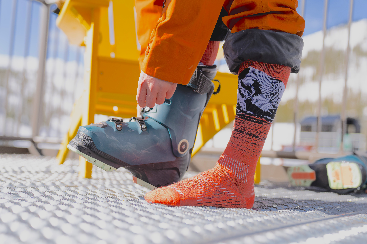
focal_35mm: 46
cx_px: 184
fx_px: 469
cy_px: 122
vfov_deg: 29.2
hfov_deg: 42.7
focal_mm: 46
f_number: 2.8
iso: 100
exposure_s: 1/640
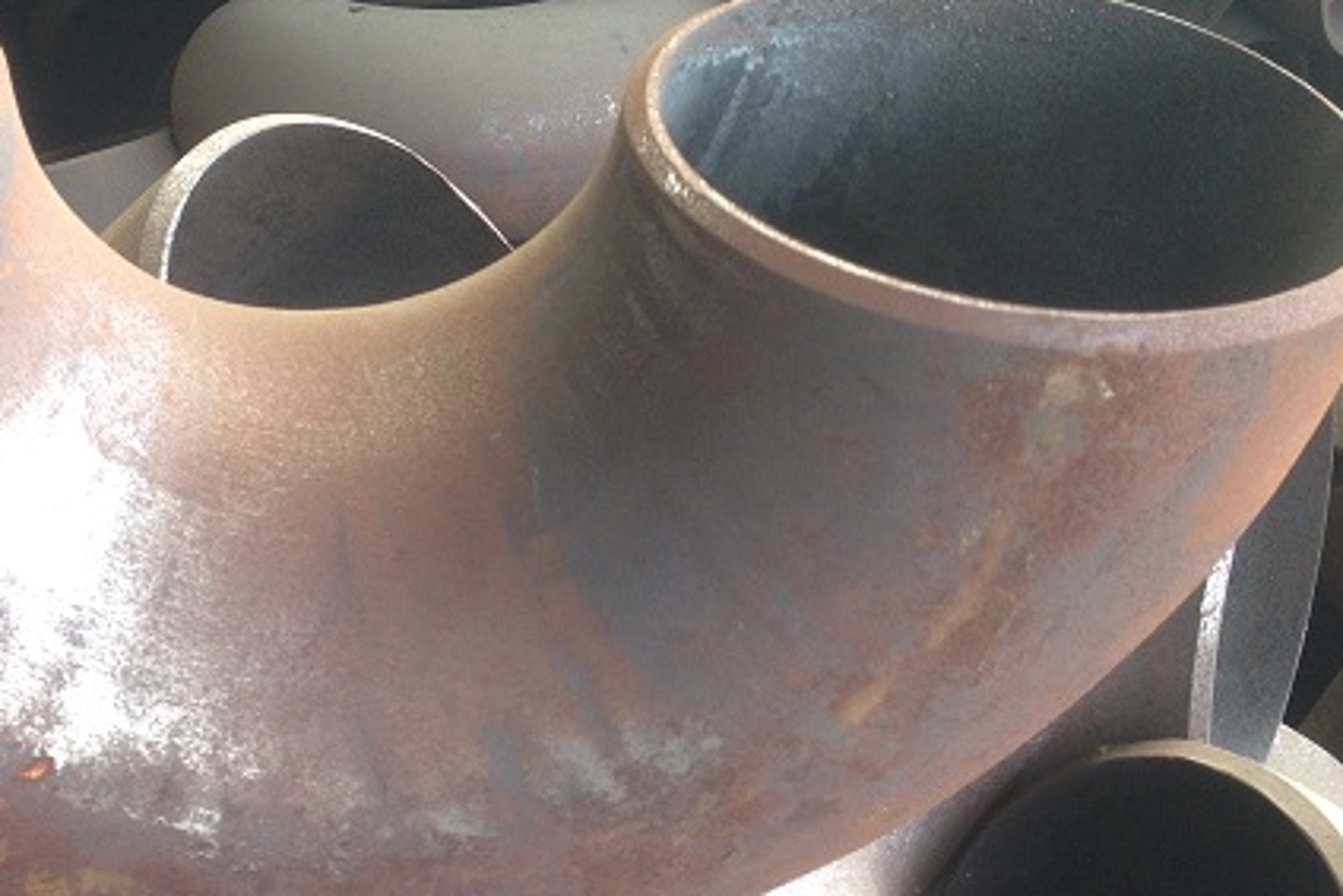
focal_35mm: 66
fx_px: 2463
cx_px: 364
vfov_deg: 20.6
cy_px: 393
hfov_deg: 30.1
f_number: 2.4
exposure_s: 1/60
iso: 64
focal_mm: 4.12
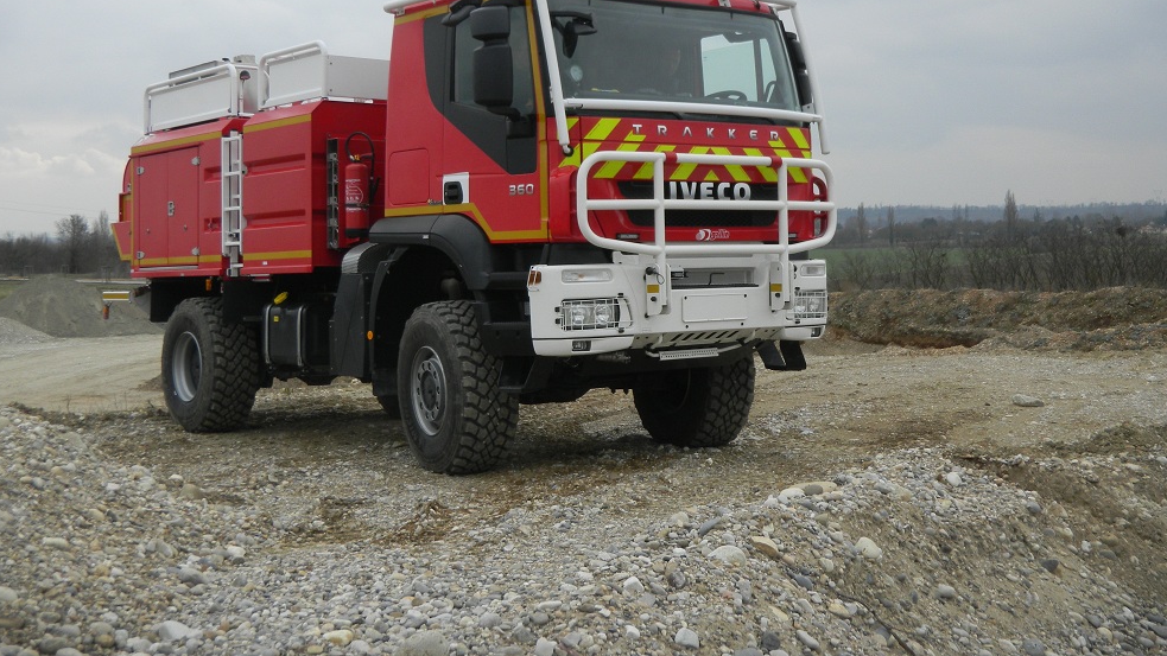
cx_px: 583
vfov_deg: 23.4
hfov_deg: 40.6
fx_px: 1578
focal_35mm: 51
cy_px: 225
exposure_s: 1/435
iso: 80
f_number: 4.1
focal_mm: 8.3
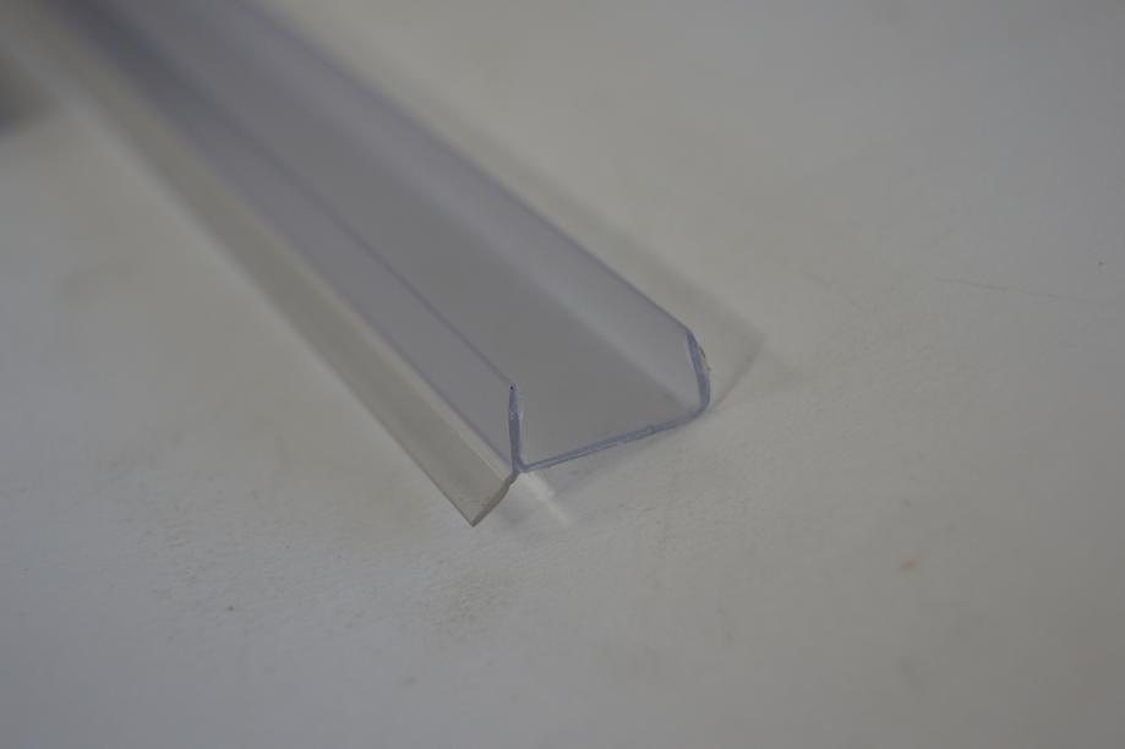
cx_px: 562
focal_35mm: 68
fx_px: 2109
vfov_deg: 20.1
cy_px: 374
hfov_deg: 29.9
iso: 200
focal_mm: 45
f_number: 5.6
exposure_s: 1/80
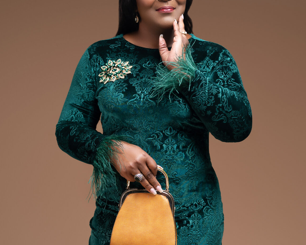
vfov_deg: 14.7
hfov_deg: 18.4
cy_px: 200
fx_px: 942
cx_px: 134
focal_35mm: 104
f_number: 2.8
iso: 100
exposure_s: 1/160
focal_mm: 50
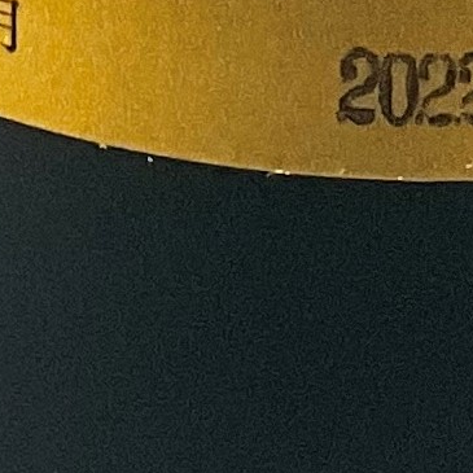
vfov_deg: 6.8
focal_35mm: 227
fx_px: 3509
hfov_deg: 7.7
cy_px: -1057
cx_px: 432
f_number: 1.8
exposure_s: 1/60
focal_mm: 3
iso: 80
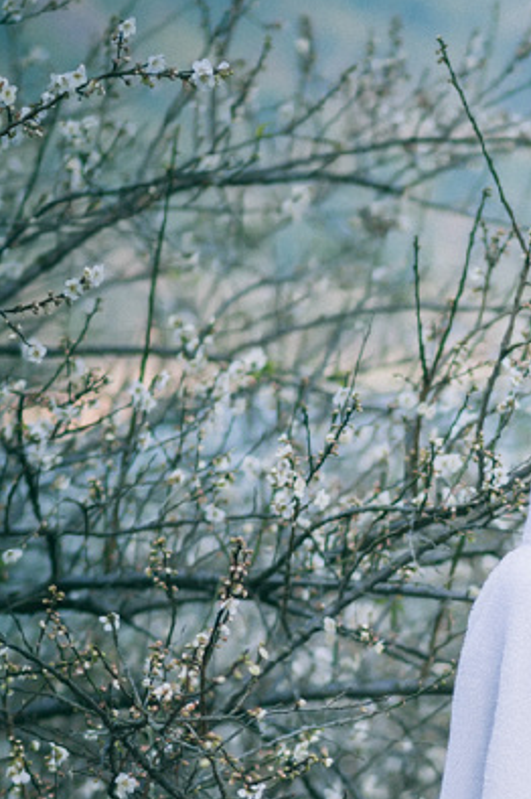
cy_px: 838
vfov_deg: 7.9
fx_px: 5740
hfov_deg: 5.3
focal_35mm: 259
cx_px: 776
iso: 200
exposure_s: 1/2500
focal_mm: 85
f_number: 2.2
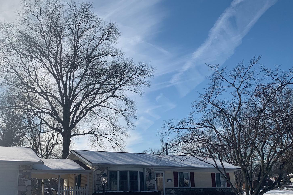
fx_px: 309
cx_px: 146
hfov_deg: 50.7
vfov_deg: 34.7
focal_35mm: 38
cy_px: 133
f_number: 1.8
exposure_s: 1/5714
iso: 25
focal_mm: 4.25
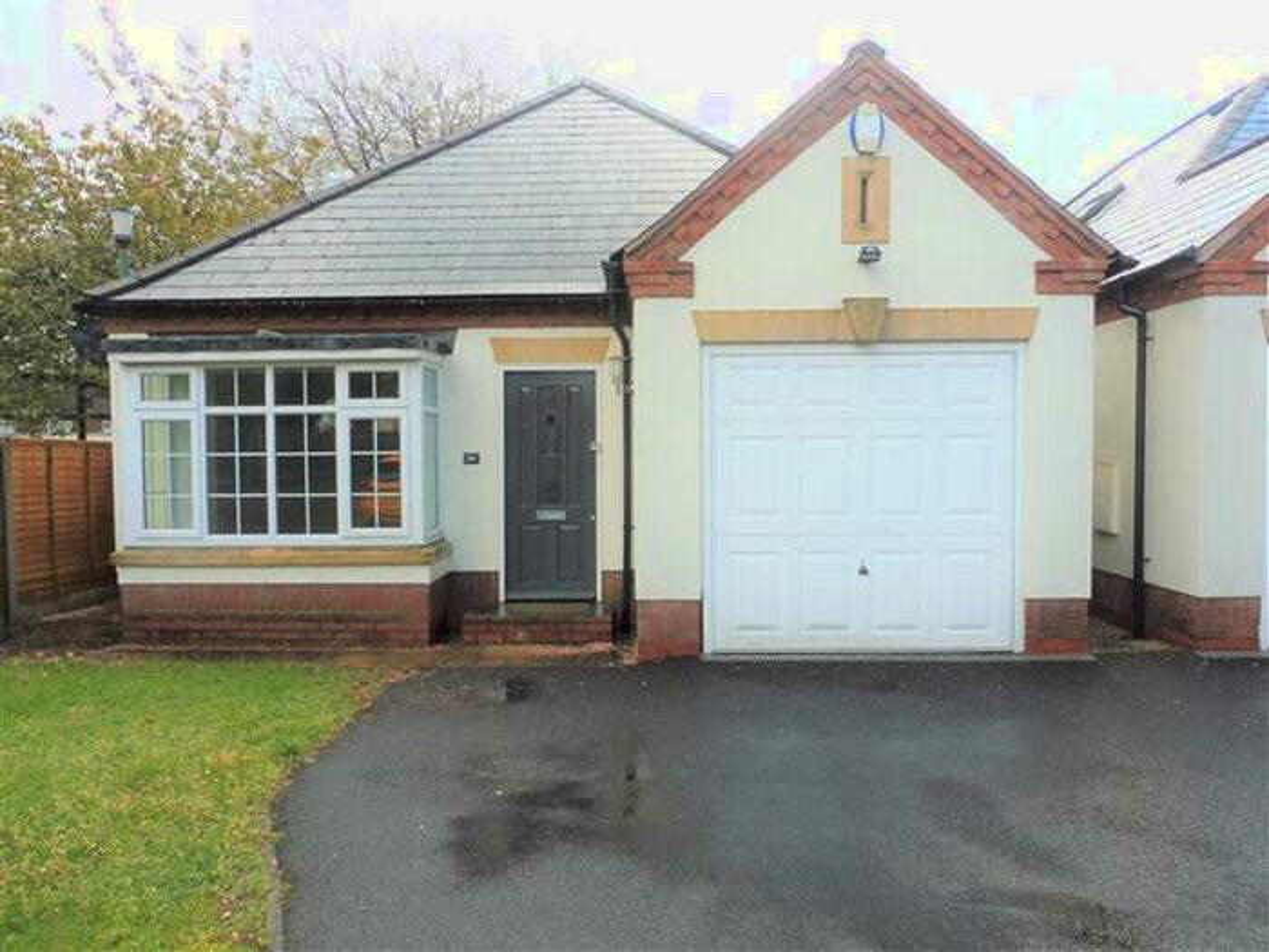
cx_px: 634
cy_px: 476
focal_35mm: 24
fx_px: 880
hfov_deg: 71.6
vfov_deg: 56.8
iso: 100
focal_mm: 4.3
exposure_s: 1/400
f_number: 4
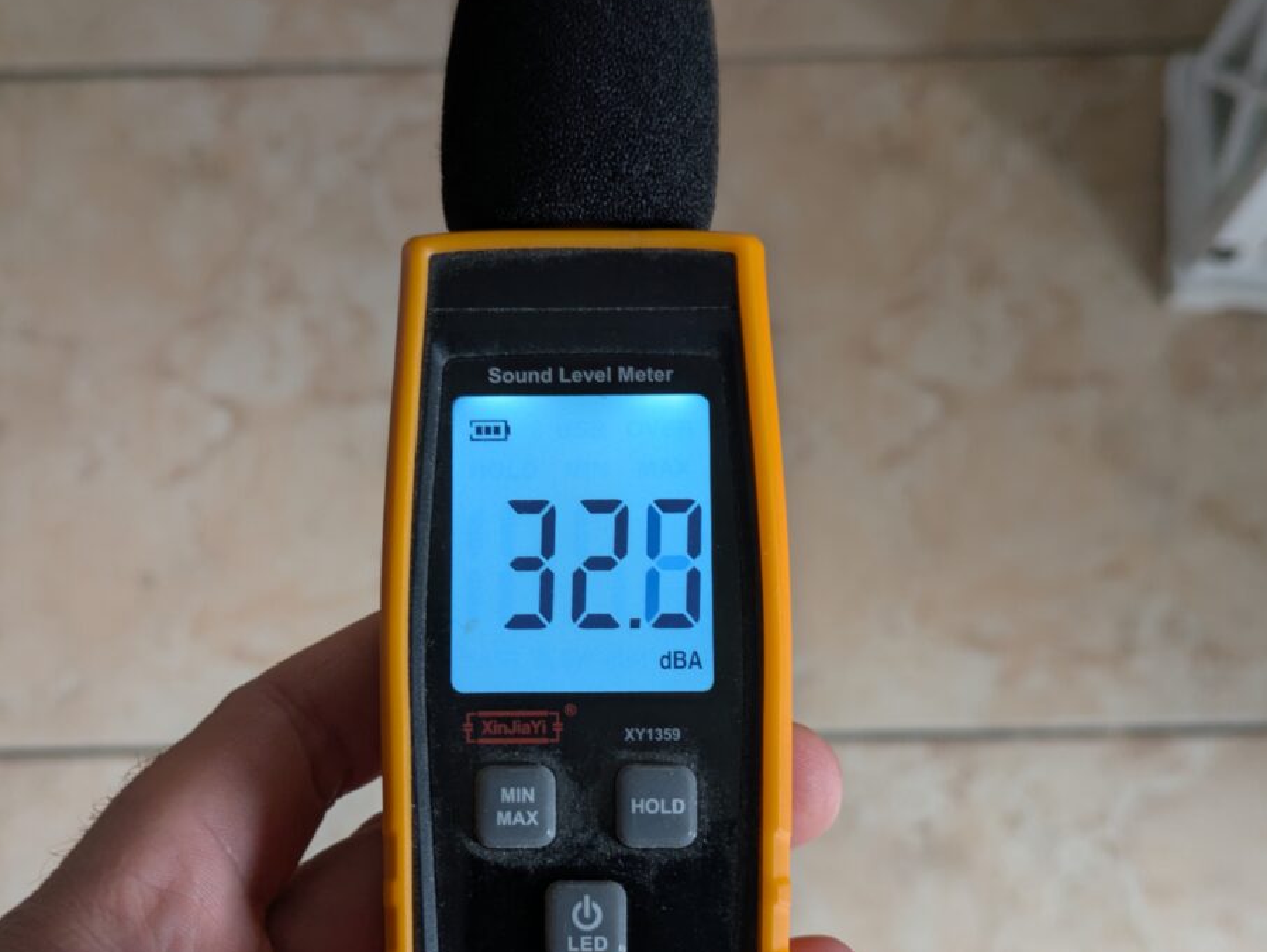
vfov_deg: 25.2
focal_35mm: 58
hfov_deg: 33.2
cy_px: 522
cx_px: 607
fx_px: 2124
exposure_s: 1/33.3
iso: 118
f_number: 1.89
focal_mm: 5.43
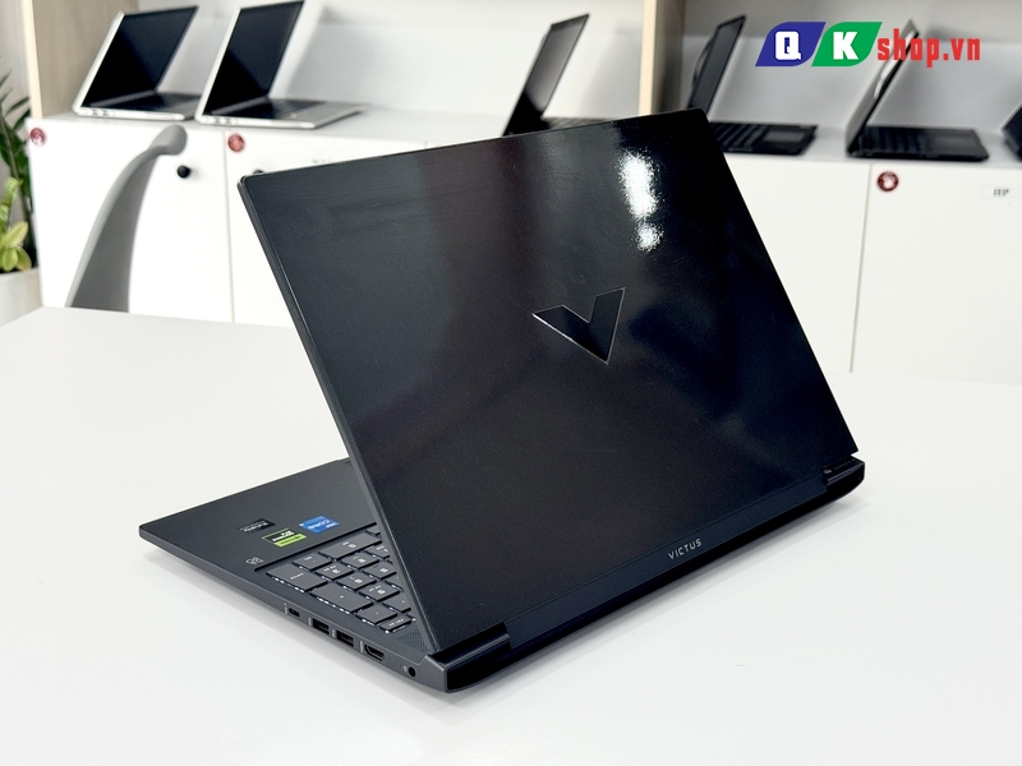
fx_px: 1417
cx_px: 511
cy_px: 383
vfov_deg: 30.3
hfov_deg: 39.7
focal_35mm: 48
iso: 100
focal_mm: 6.76
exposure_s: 1/169
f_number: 1.78
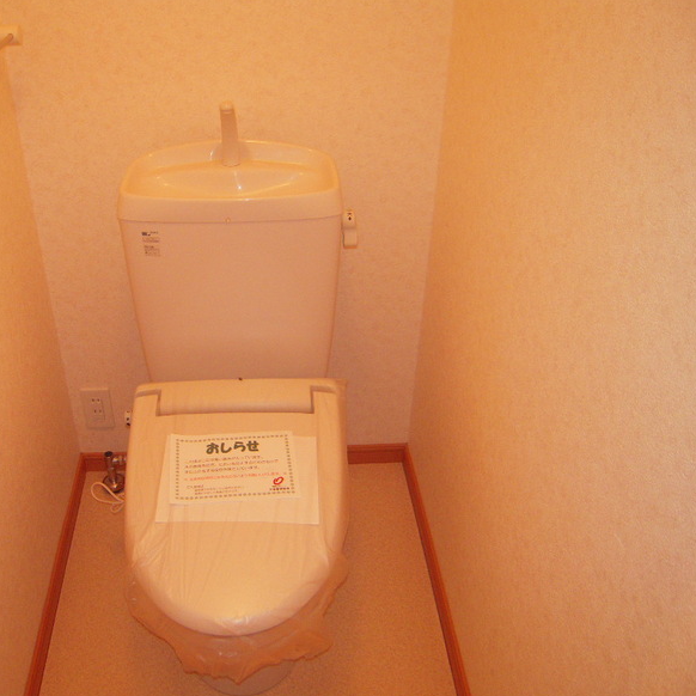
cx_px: 242
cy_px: 354
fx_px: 773
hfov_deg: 47.8
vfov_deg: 48.4
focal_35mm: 34
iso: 320
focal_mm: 5
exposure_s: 1/40
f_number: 2.7
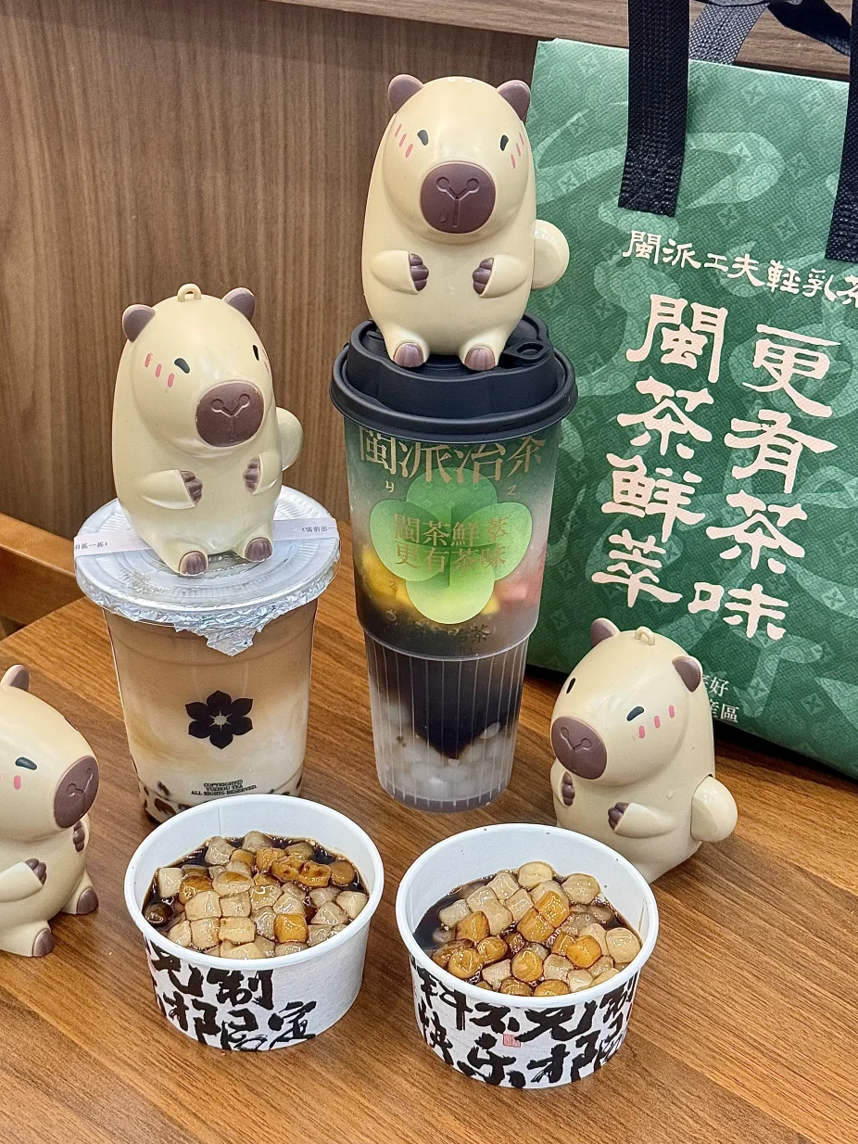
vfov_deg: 34.3
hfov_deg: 26.1
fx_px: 1850
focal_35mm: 56
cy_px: 502
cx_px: 403
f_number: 1.78
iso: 250
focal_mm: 6.76
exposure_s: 1/50
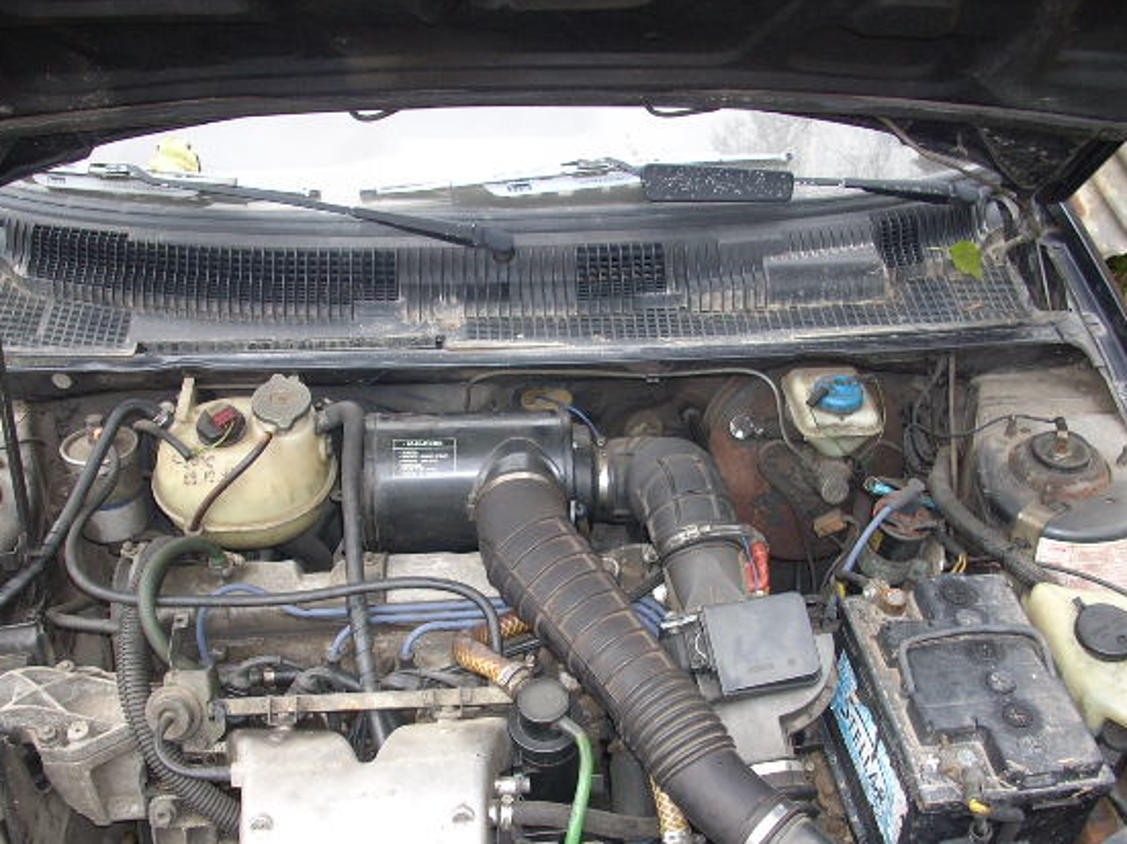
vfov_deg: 33.5
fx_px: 1400
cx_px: 526
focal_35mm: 43
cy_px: 488
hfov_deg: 43.8
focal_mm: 6.2
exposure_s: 1/30
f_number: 2.8
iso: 100
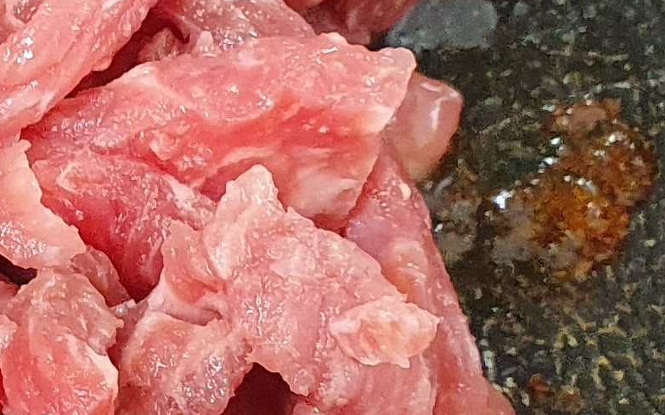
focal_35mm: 142
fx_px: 2573
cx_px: -414
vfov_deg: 9.2
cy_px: 234
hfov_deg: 13.6
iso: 400
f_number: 2.4
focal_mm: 4.32
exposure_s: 1/40
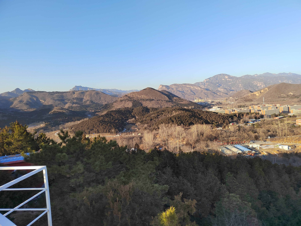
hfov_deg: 73.9
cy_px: 113
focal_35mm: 23
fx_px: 200
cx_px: 150
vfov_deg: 58.9
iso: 428
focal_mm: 5.52
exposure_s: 1/1109
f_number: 1.9
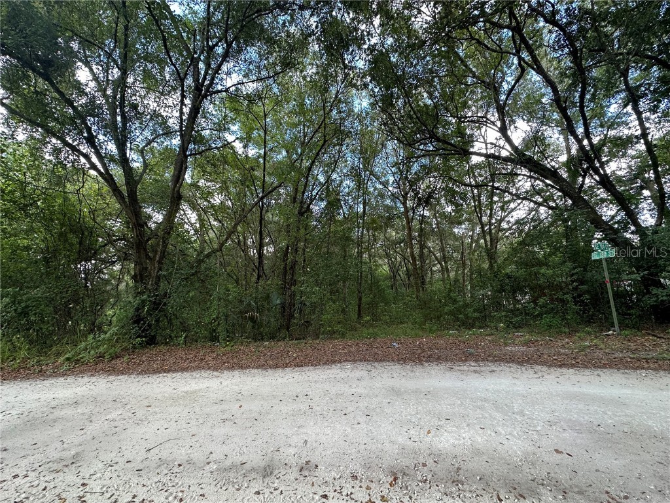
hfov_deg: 102.1
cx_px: 335
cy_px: 252
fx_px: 271
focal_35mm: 14
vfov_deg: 85.7
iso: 100
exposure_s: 1/99
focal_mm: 2.22
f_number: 2.2
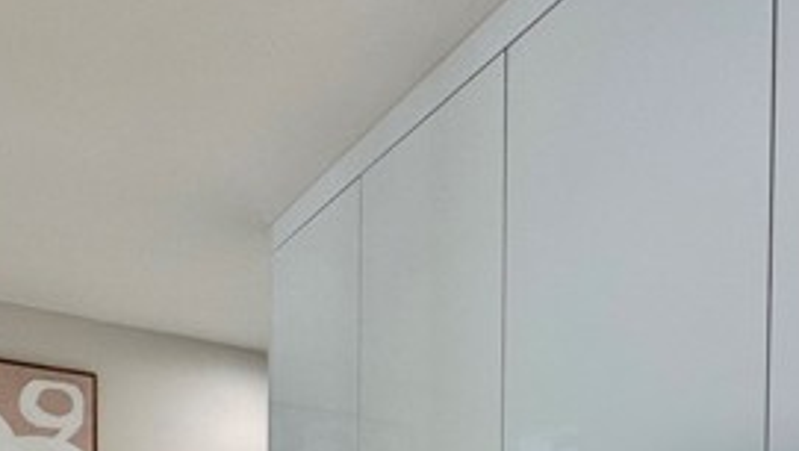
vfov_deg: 27.1
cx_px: 389
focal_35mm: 36
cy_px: 601
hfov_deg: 55.2
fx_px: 763
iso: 100
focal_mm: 2.22
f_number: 2.2
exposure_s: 1/120
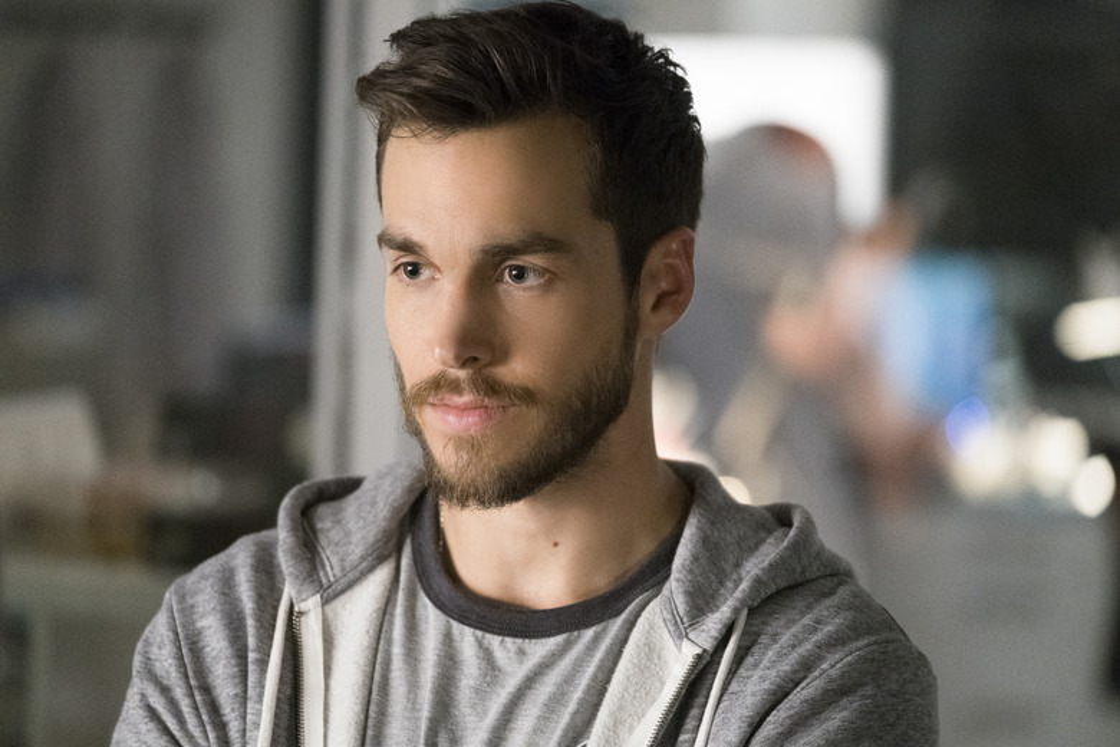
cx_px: 560
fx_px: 6533
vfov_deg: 6.5
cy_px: 374
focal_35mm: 210
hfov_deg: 9.8
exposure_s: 1/125
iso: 8000
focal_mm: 140
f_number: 2.8
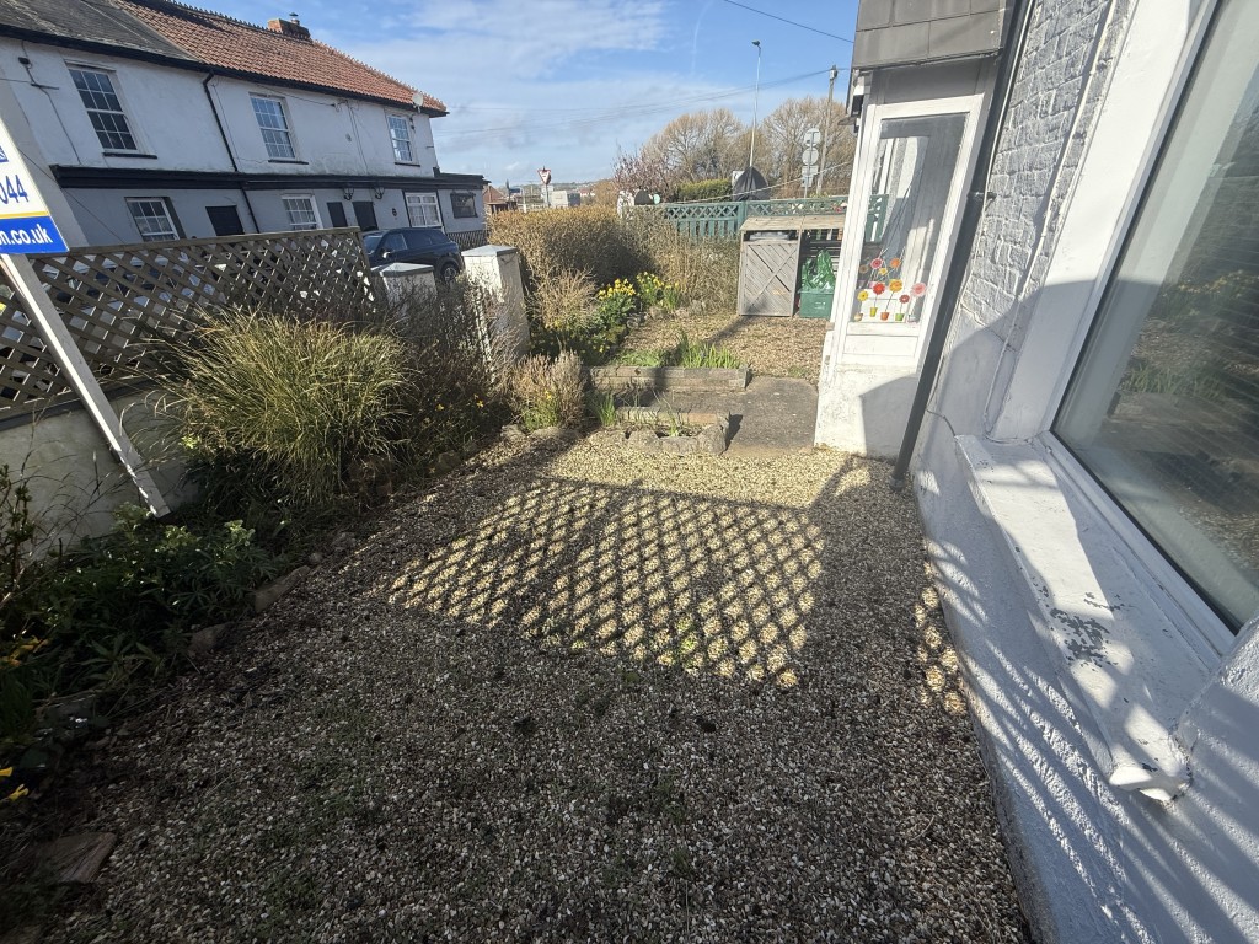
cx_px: 630
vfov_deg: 85.7
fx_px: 509
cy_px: 472
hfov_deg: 102.1
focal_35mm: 14
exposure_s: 1/1572
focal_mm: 2.22
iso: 64
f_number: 2.2
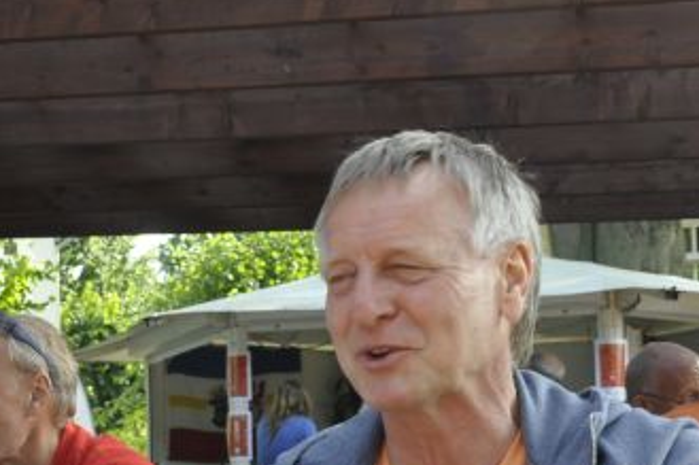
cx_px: -2
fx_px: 2038
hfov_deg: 18.9
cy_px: 393
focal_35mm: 105
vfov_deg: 12.9
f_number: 6.7
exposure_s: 1/180
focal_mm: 24
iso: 200
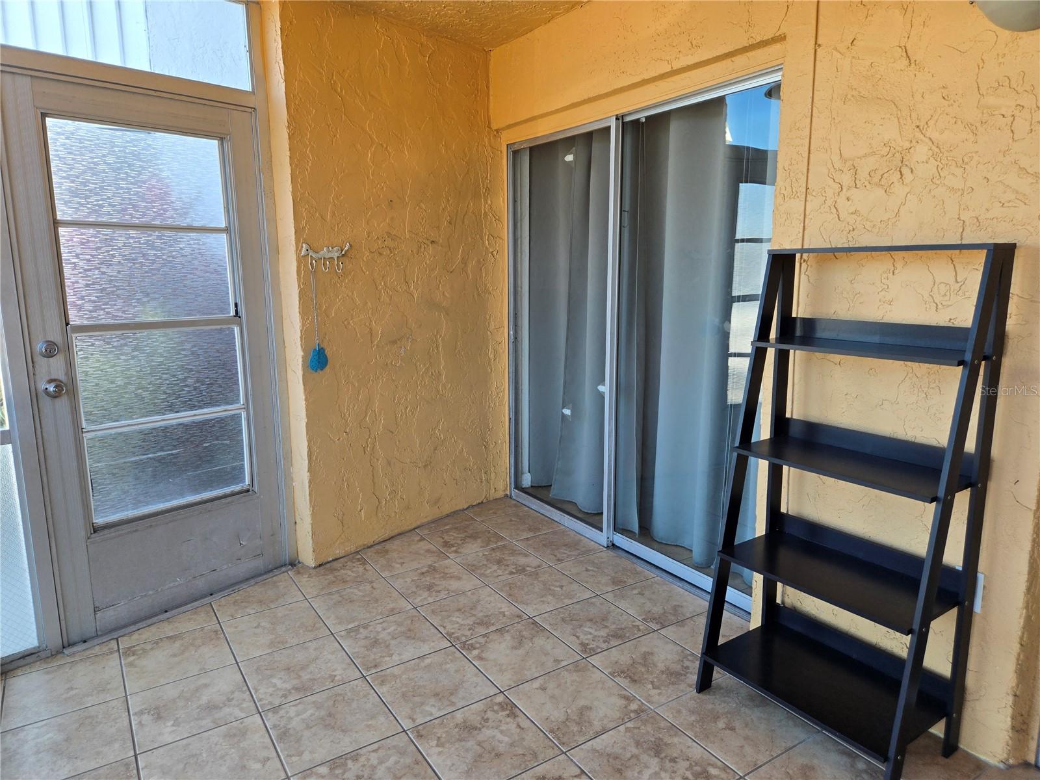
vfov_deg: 58.9
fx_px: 691
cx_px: 520
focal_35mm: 23
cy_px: 390
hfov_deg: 73.9
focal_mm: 5.4
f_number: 1.8
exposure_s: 1/180
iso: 40
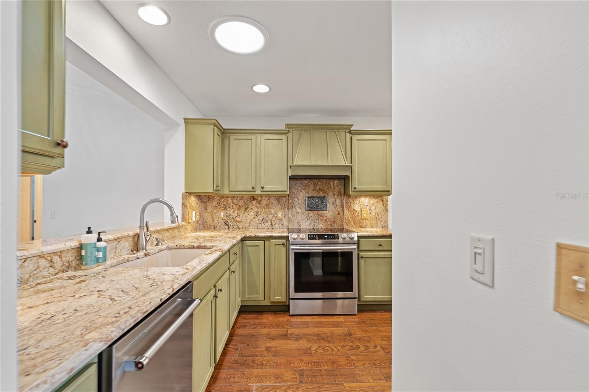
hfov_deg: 100.4
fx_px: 245
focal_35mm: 15
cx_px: 294
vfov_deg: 77.3
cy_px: 196
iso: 500
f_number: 8
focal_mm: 15
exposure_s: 1
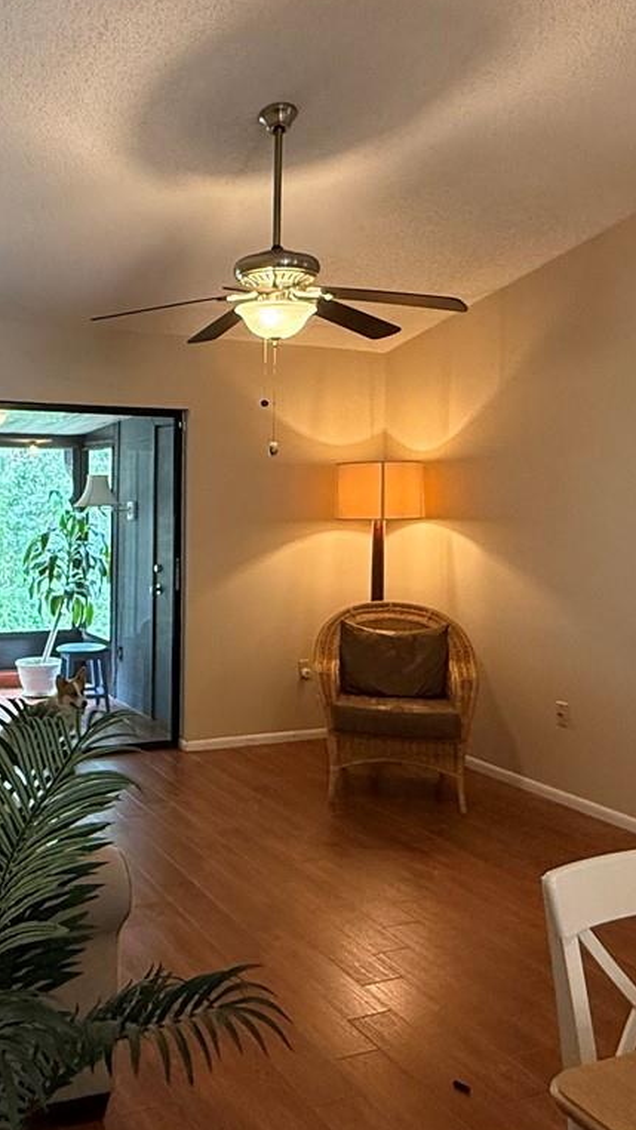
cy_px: 517
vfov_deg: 60.9
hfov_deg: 35.6
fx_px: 960
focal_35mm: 32
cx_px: 141
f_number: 2.2
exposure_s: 1/60
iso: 320
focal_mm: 2.22
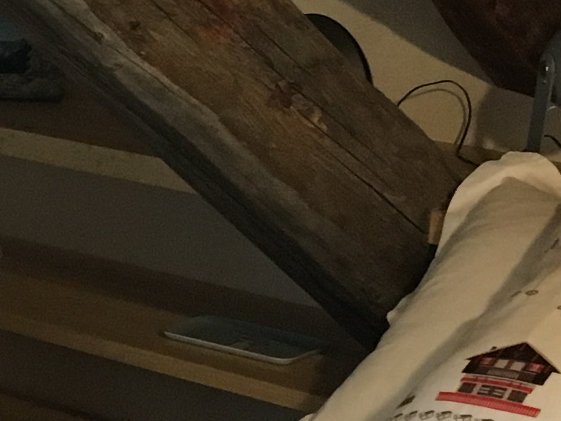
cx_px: -50
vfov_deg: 10.3
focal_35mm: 144
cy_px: 168
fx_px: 2334
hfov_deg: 13.4
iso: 200
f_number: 2.2
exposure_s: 1/33
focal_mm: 4.15
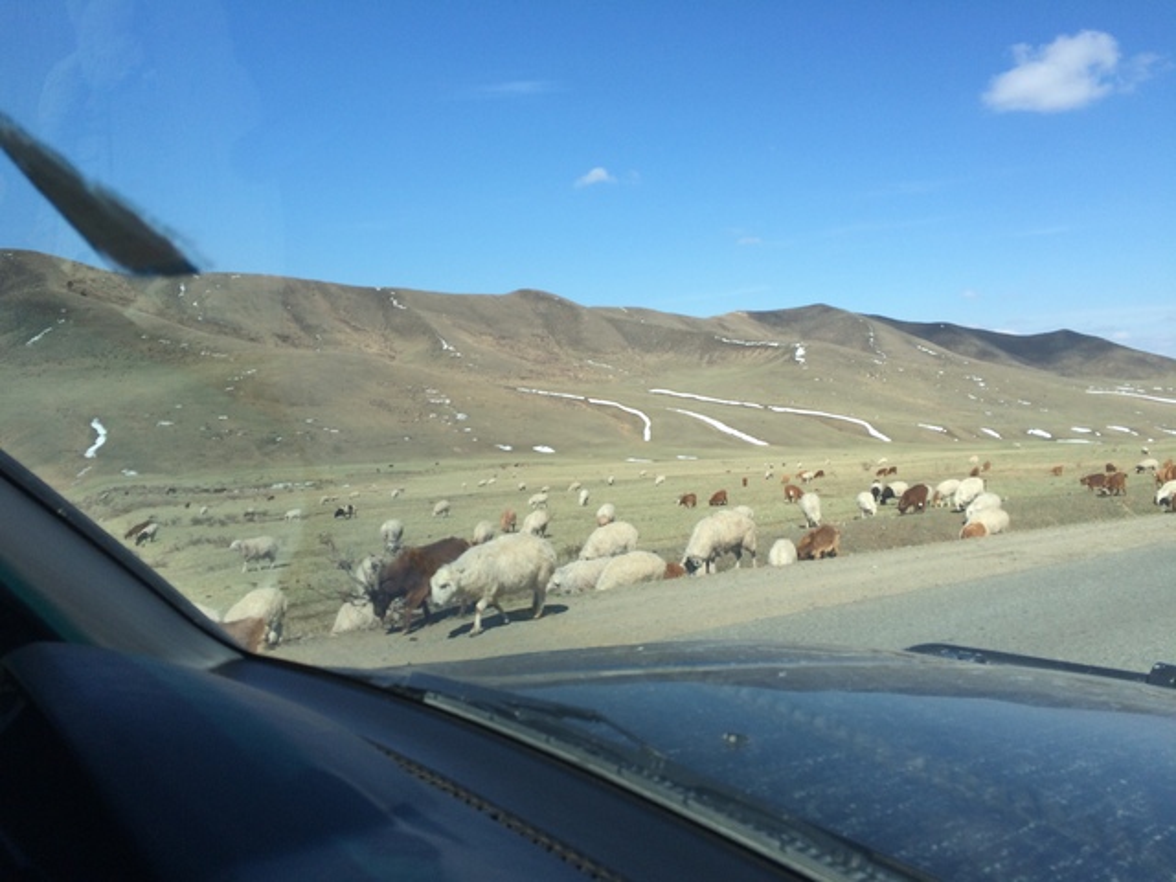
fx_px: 985
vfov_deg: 48.2
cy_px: 441
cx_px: 588
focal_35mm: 29
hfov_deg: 61.7
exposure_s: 1/1520
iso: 32
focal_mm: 4.15
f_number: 2.2
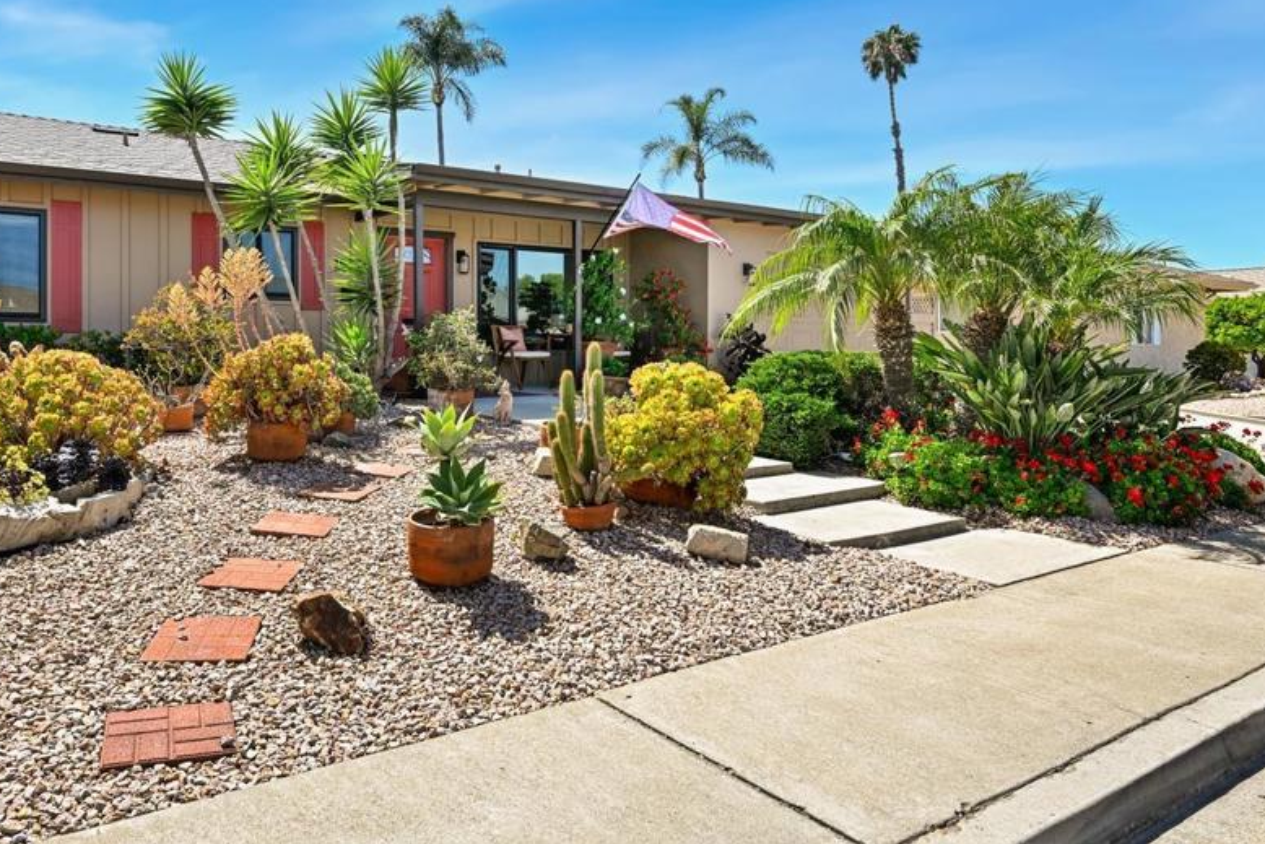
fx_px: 902
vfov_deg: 49.8
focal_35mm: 26
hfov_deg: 69.3
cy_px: 334
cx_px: 496
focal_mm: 19.5
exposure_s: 1/500
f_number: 8
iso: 320
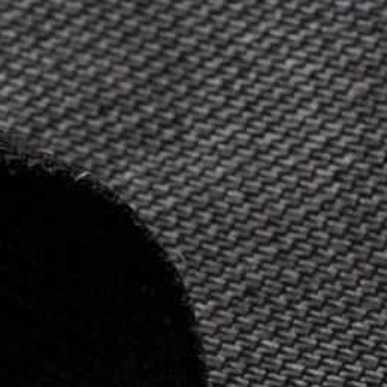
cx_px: -164
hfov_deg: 2.3
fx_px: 9796
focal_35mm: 774
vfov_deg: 2.3
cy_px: 312
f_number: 20
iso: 200
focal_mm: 105
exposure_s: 1/100
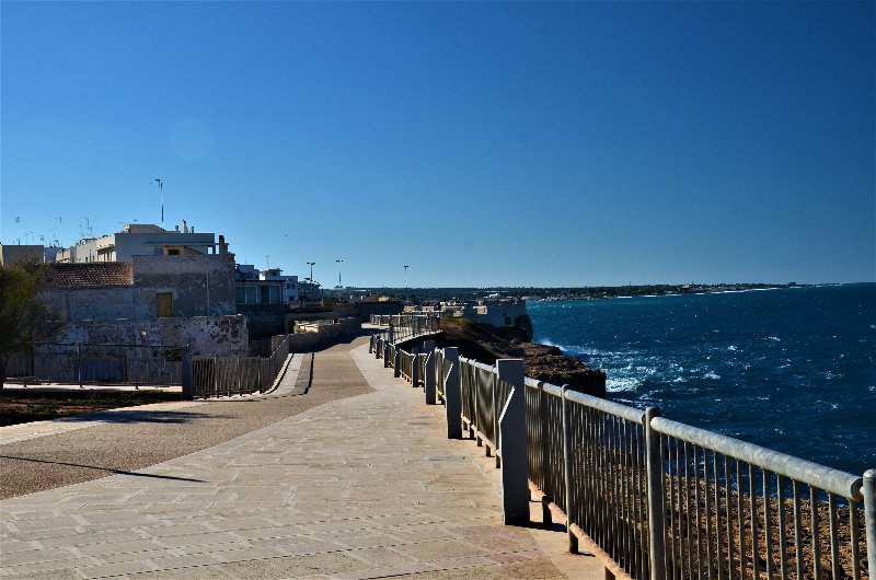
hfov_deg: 41.2
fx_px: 1166
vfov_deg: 28.0
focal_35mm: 48
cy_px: 290
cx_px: 438
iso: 320
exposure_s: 1/320
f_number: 10
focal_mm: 32
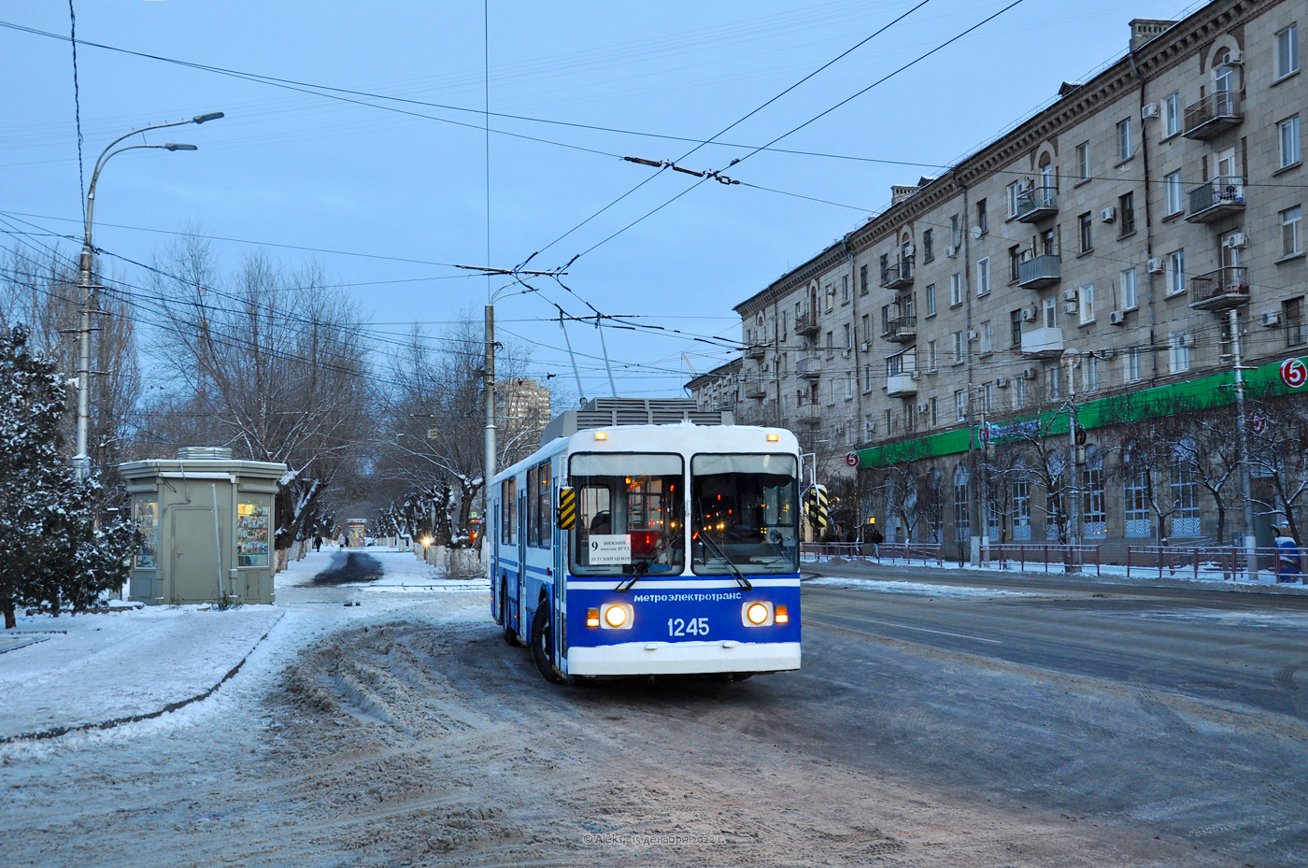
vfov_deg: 35.4
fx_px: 1360
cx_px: 654
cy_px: 434
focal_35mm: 38
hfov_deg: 51.3
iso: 450
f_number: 6.3
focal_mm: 25
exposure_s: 1/15
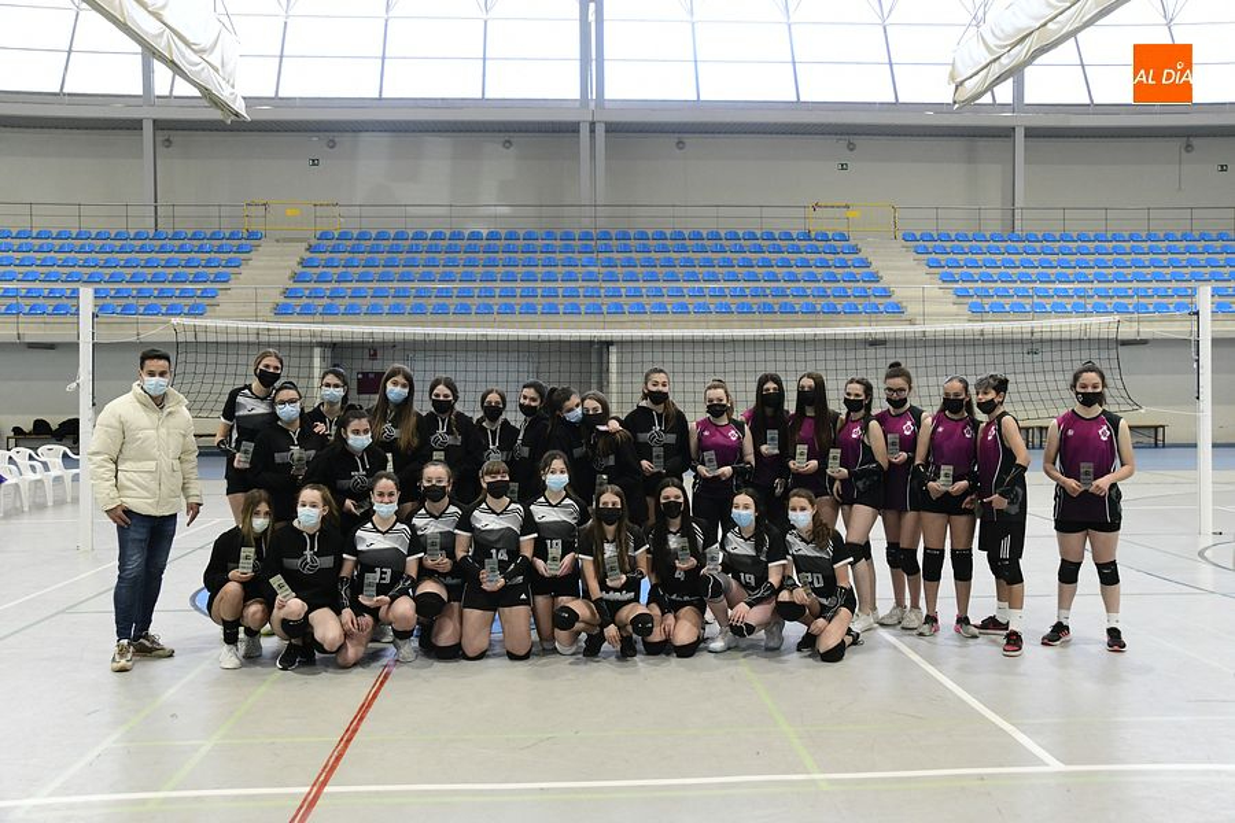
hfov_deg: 61.9
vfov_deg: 43.6
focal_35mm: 30
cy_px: 412
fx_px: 1029
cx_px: 618
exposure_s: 1/100
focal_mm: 30
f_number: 6.3
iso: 4000
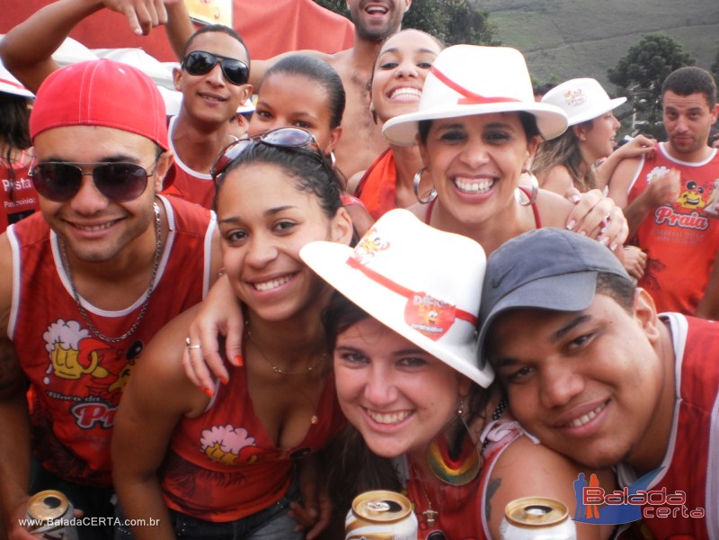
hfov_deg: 51.4
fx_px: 748
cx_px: 360
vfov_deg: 39.7
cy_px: 270
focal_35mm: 36
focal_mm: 6.3
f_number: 3.1
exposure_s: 1/80
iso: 100
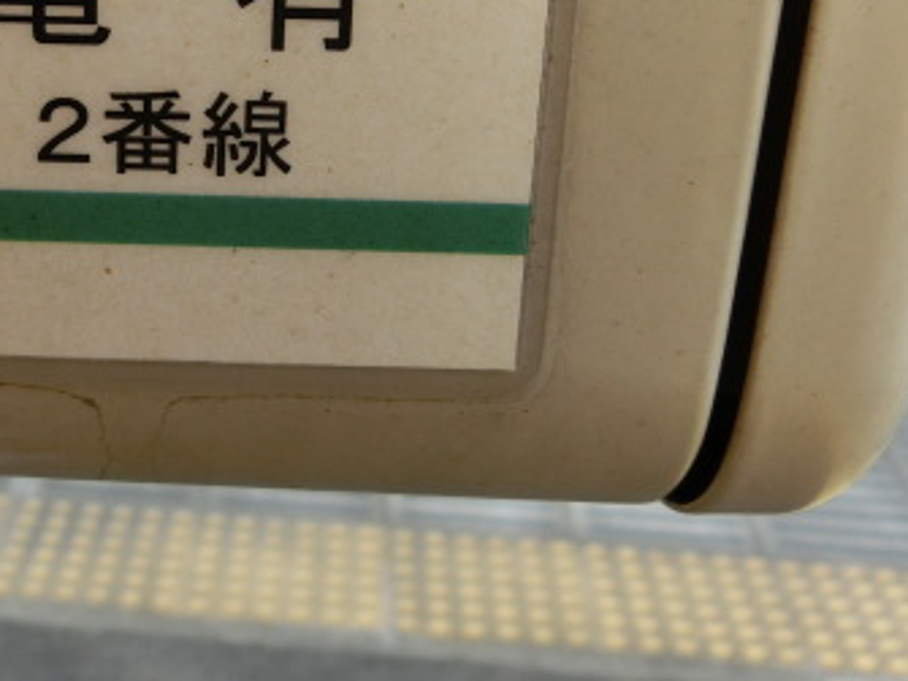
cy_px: 155
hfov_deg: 29.2
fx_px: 1704
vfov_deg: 22.3
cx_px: 182
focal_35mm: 65
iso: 125
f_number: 3.9
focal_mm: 6
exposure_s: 1/125
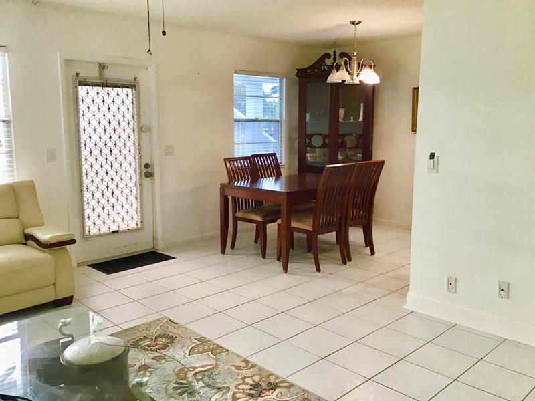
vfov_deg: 45.4
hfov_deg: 58.4
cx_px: 268
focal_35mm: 31
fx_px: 479
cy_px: 200
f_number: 2.4
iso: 32
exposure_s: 1/30
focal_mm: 3.3
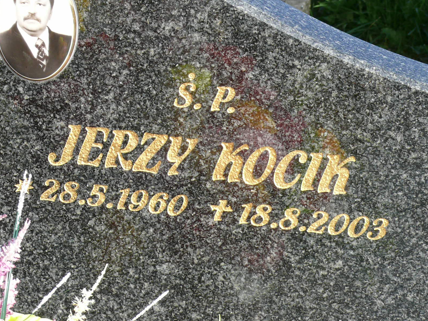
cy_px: 161
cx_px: 214
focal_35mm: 165
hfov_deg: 12.0
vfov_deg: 9.0
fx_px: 2040
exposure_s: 1/250
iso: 100
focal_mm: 19.6
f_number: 5.6
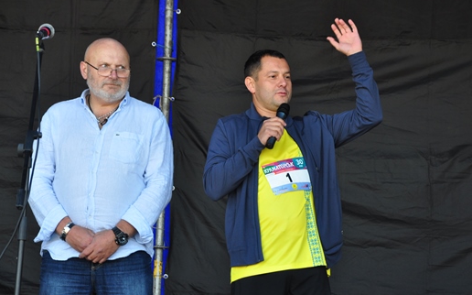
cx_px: 256
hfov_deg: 11.2
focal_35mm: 187
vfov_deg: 7.0
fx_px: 2399
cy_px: 136
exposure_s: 1/80
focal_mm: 105
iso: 400
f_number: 8
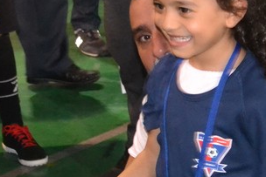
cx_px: 338
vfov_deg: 7.5
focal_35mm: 183
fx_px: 1354
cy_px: 131
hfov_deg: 11.0
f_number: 4.5
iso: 2800
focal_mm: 29
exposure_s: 1/60
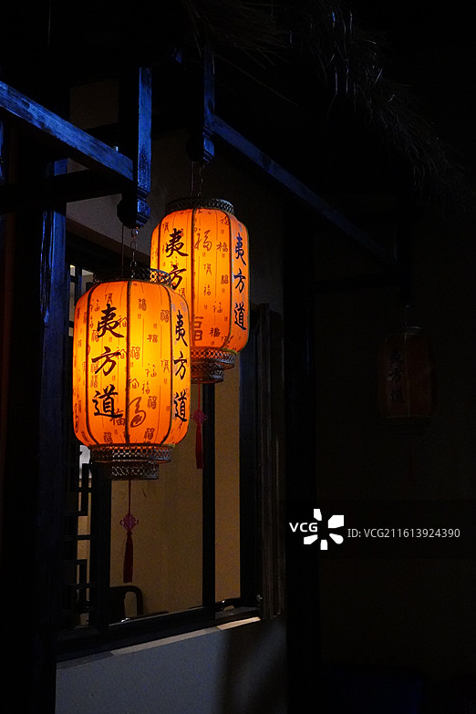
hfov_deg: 28.4
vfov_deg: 41.5
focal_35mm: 48
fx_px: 942
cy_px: 358
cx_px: 236
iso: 12800
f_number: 5
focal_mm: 31
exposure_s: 1/1600
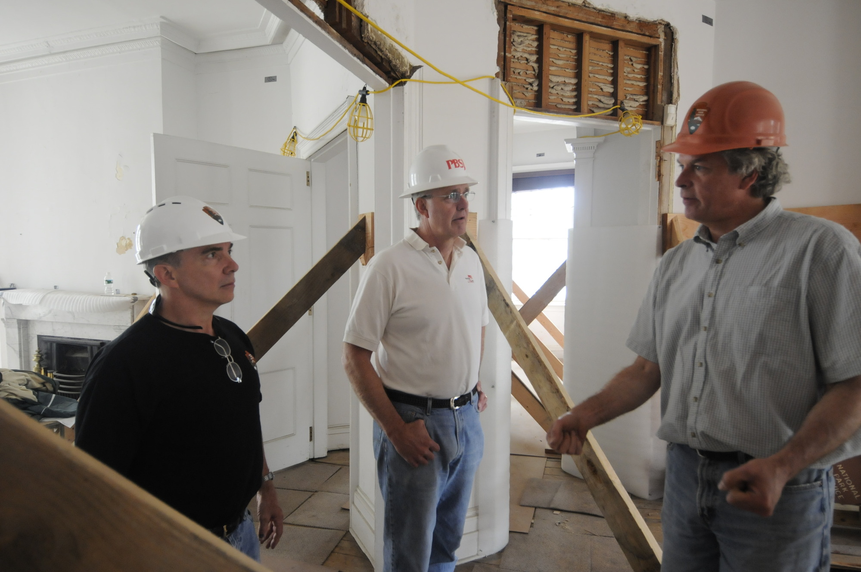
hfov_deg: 81.3
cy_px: 286
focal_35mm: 21
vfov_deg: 59.4
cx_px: 430
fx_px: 502
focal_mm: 14
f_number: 4
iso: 1250
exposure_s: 1/50
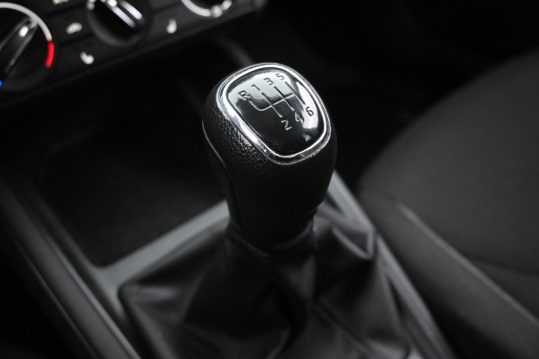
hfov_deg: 57.2
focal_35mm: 33
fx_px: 494
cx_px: 270
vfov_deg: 40.0
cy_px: 180
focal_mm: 22
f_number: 4
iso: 10000
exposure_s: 1/40
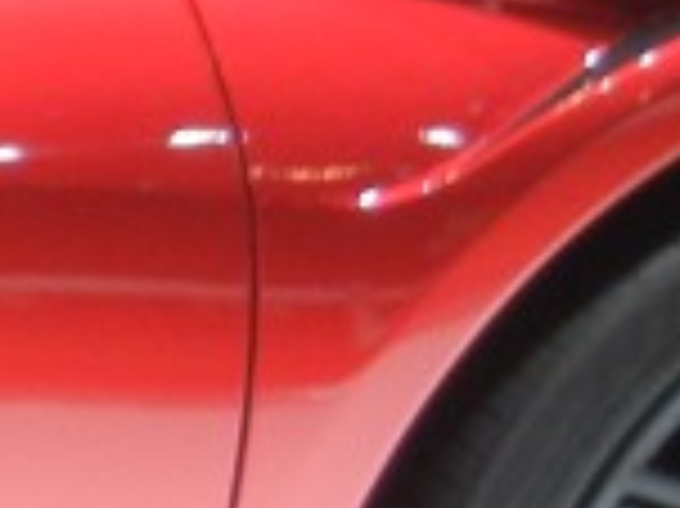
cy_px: 4
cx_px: -1594
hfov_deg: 7.3
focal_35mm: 231
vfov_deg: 6.4
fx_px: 4534
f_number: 3.6
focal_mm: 6.2
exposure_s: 1/60
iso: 246
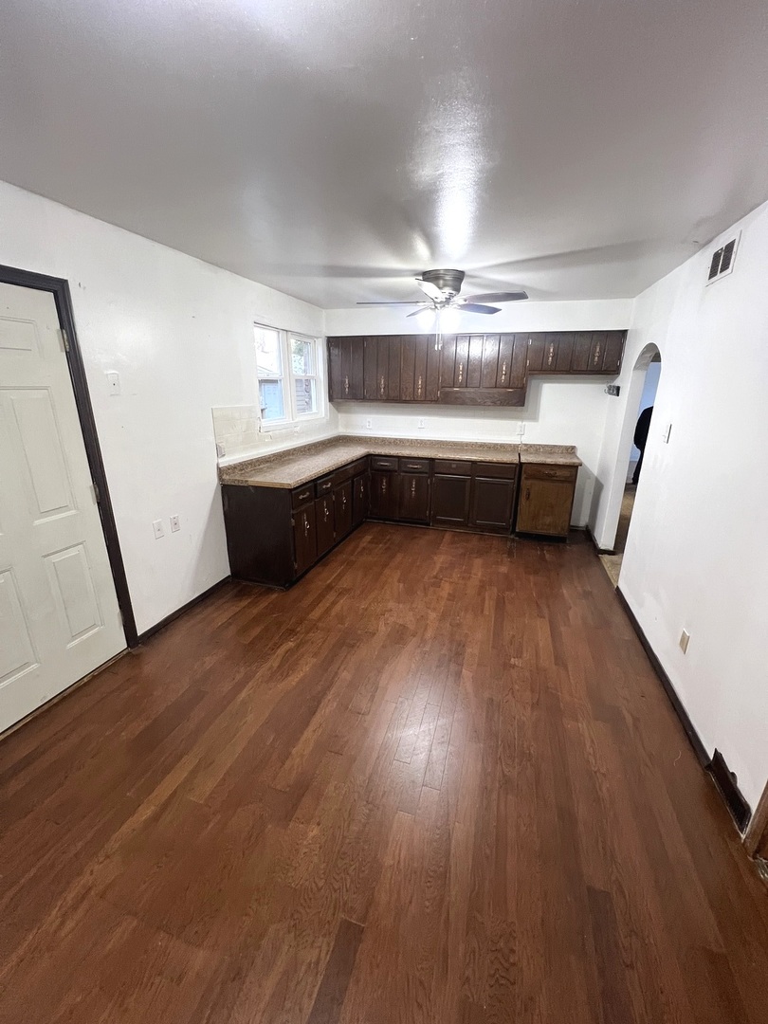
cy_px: 512
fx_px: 385
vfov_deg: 106.2
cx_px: 384
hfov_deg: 89.9
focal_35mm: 13
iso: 250
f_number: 1.8
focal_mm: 1.57
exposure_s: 1/60
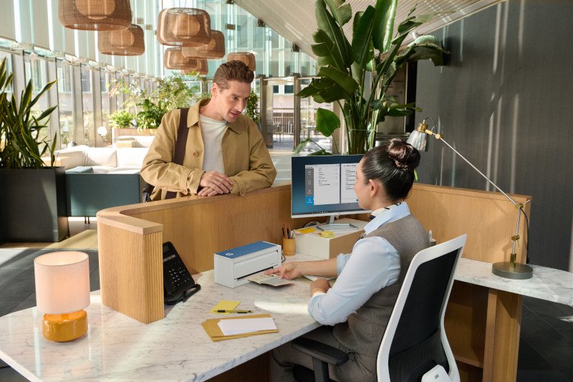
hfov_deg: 54.4
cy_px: 191
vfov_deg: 37.8
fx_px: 557
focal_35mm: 35
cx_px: 286
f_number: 6.3
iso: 800
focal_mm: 35
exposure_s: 1/250
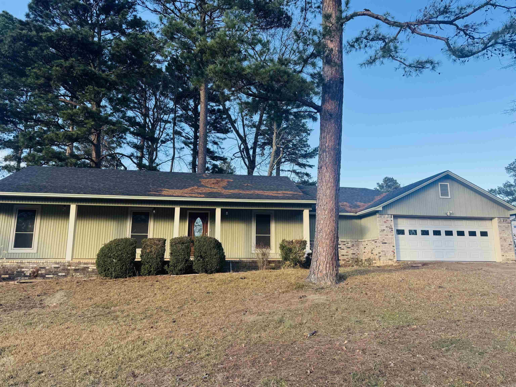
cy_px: 194
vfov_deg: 56.8
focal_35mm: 24
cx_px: 258
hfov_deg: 71.6
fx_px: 358
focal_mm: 6.76
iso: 80
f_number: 1.78
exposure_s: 1/773
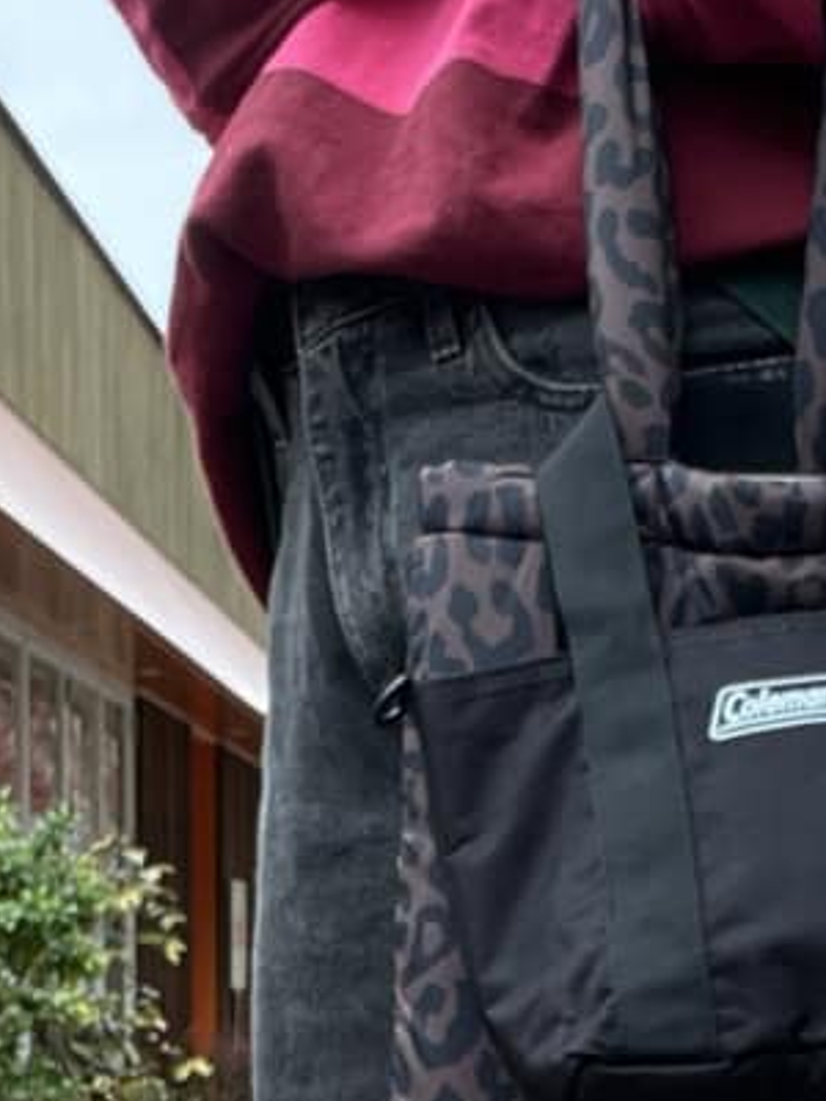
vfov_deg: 19.6
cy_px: 1208
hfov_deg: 15.4
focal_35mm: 96
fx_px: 3054
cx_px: 385
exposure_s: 1/121
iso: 25
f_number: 2.2
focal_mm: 2.7
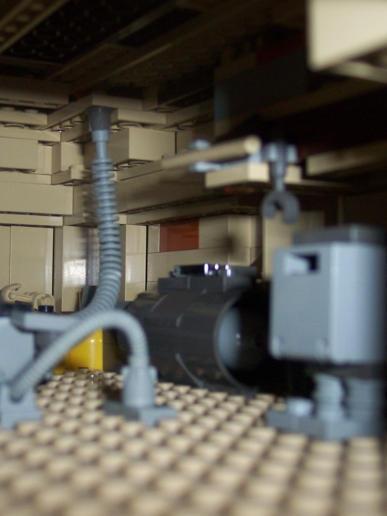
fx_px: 820
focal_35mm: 55
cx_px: 122
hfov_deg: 26.4
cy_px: 267
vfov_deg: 34.9
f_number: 2.8
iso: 100
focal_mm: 8
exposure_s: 1/60
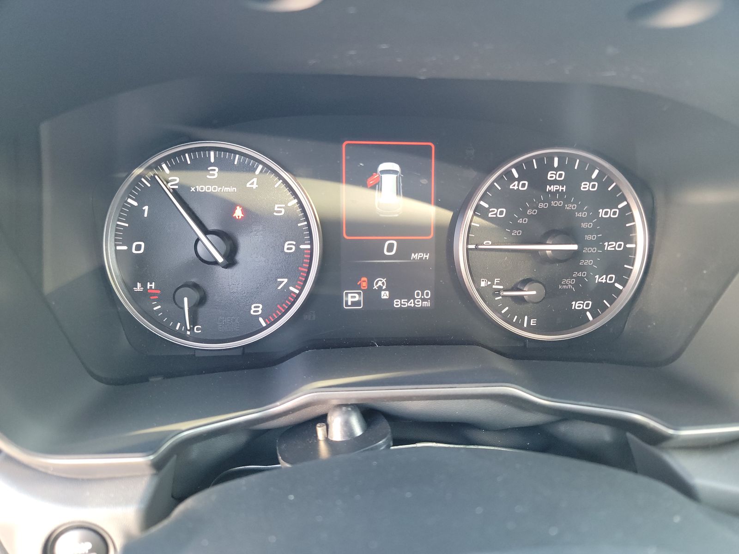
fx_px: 512
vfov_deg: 56.8
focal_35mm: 24
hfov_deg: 71.6
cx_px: 370
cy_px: 277
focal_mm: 6.7
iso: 693
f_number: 1.8
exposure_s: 1/50
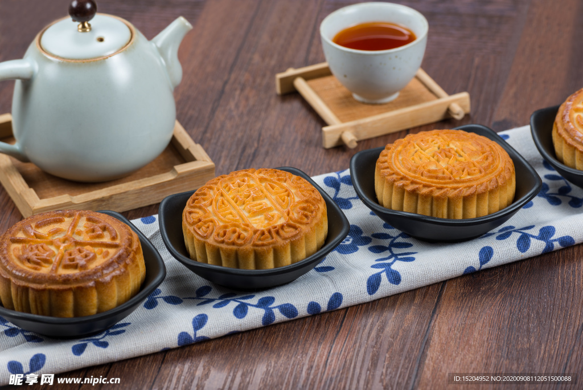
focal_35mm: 200
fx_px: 3241
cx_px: 292
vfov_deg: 6.9
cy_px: 195
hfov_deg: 10.3
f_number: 8
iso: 100
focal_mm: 200
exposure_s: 1/160
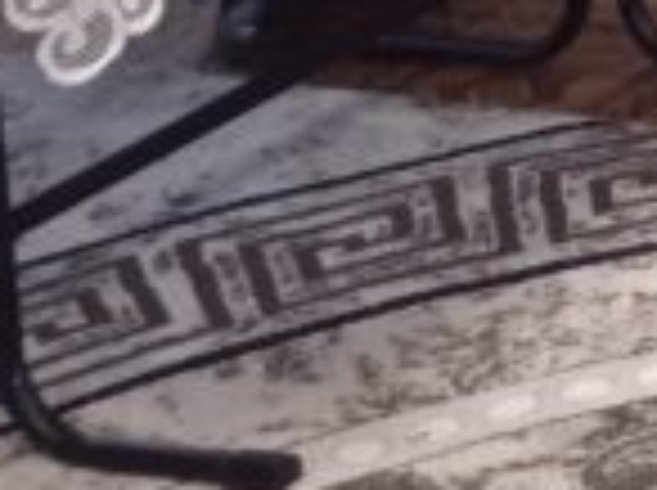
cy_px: -964
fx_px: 3278
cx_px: 1958
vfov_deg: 7.5
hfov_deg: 9.2
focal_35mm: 173
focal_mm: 3.43
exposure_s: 1/25
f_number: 2.2
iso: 570
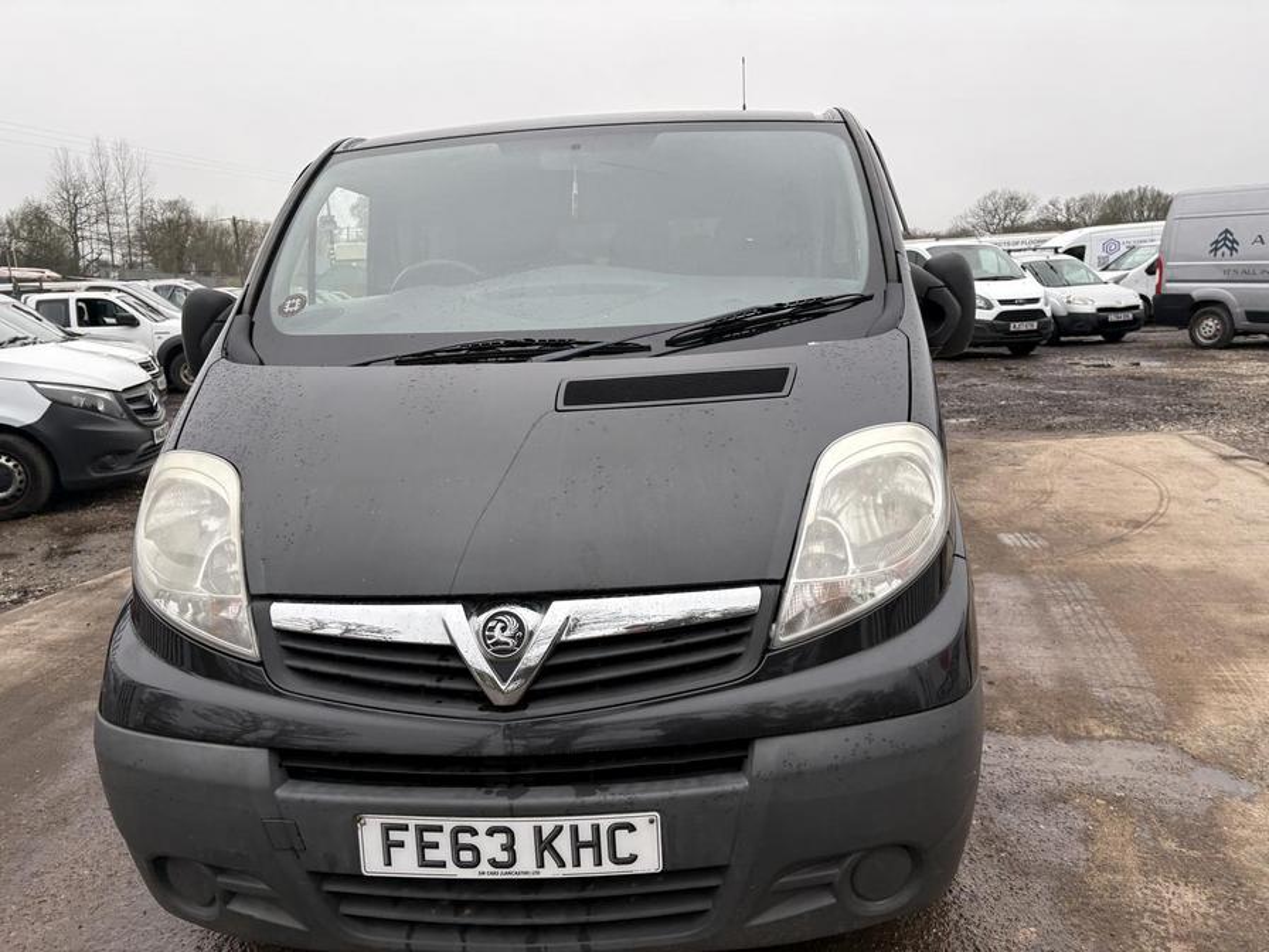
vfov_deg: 53.1
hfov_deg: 67.3
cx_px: 634
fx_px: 953
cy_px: 476
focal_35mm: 26
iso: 40
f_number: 1.6
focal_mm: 5.96
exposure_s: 1/239
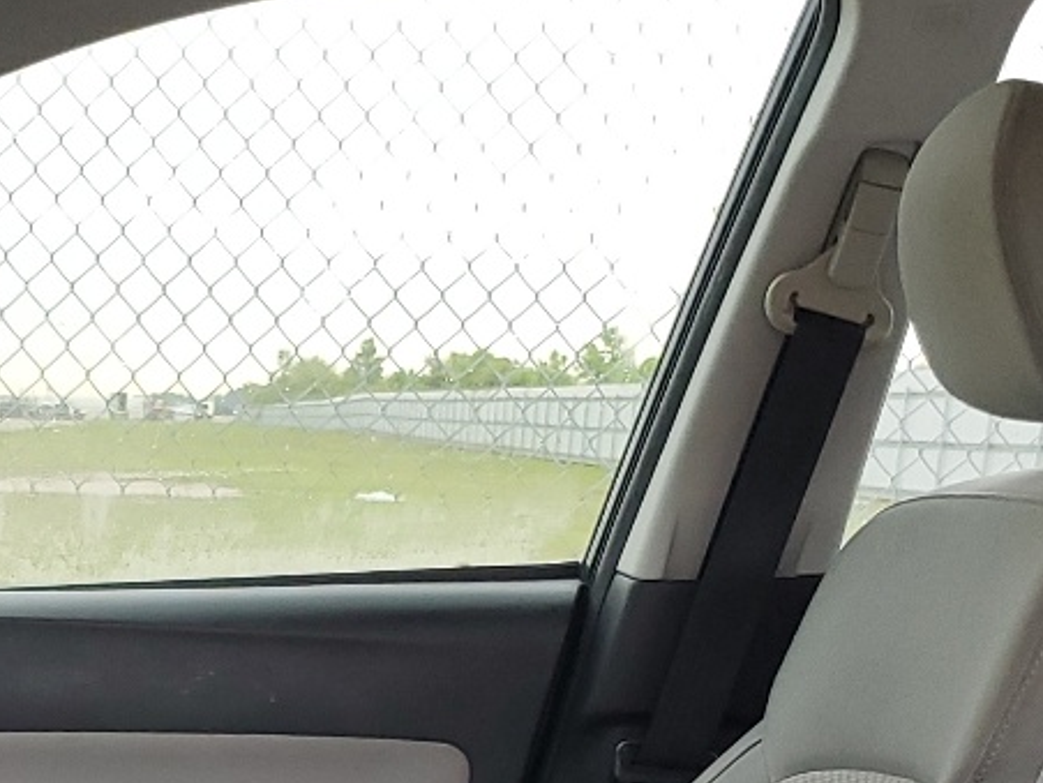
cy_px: 1173
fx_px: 2772
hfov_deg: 20.3
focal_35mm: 92
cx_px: -118
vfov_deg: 14.9
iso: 65
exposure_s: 1/120
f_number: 1.5
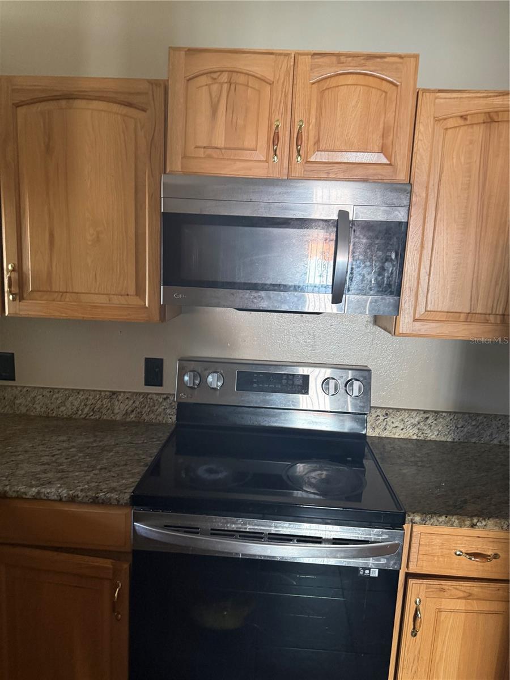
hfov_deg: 56.8
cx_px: 255
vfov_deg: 71.6
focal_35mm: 24
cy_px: 340
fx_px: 471
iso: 320
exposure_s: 1/60
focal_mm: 6.76
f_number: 1.78
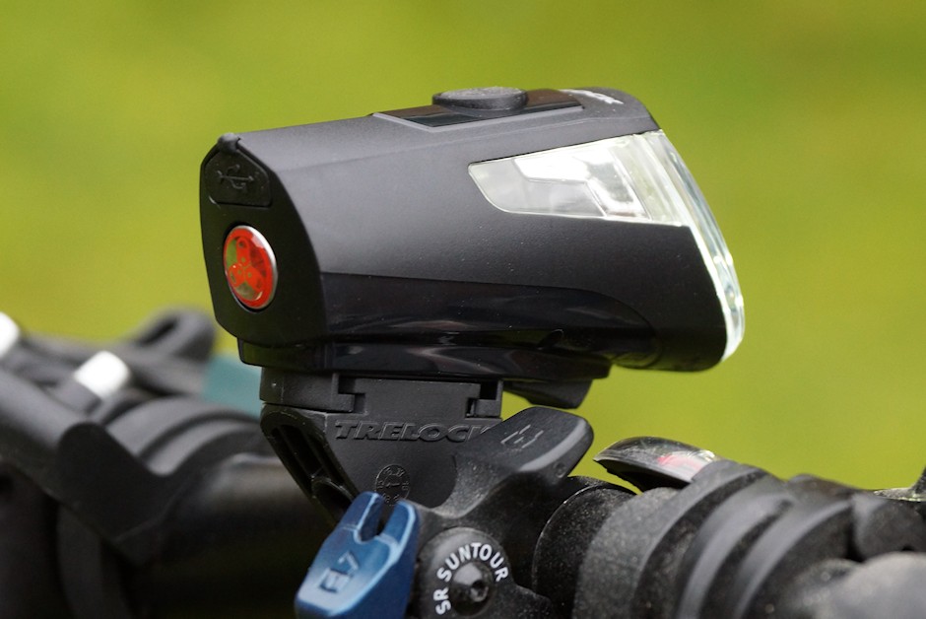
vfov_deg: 6.8
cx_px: 463
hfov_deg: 10.2
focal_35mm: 202
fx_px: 5212
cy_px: 310
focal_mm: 135
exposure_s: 1/160
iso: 800
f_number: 5.6
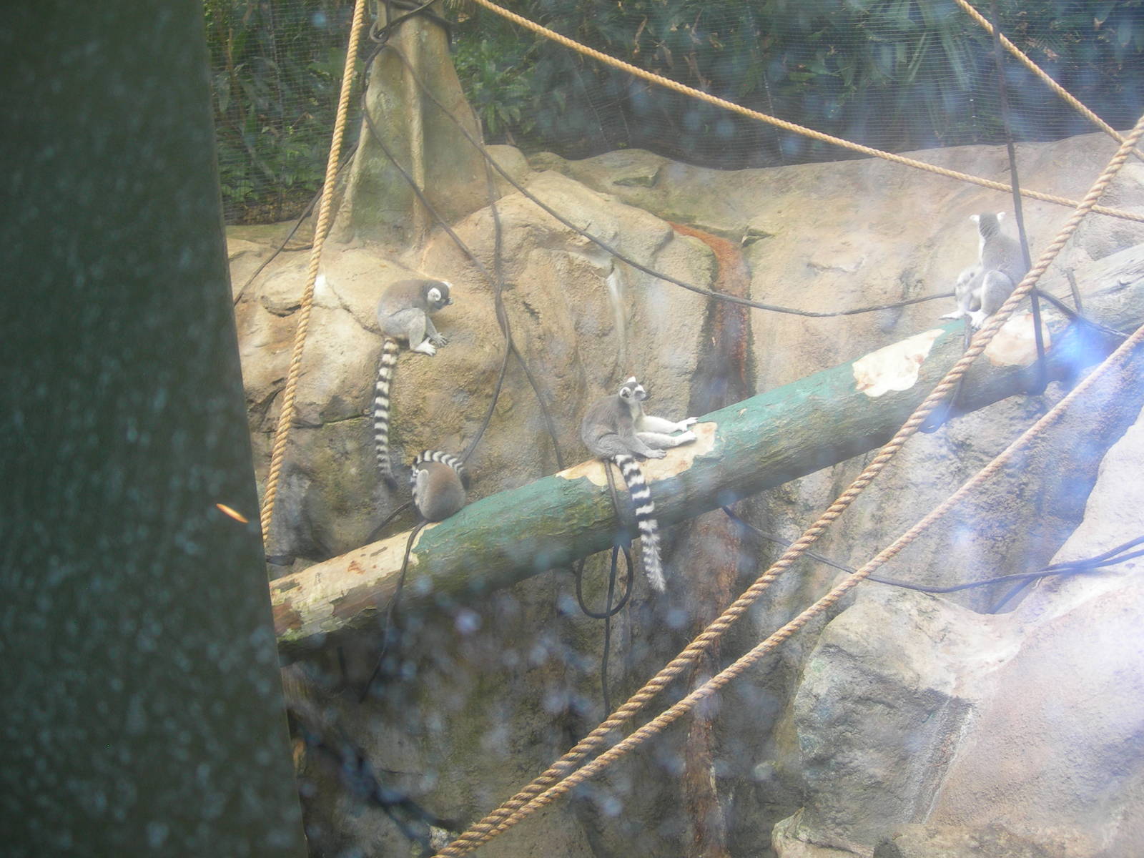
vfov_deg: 37.7
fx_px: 1256
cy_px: 429
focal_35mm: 38
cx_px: 572
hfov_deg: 49.0
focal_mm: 7.8
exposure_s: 1/17.8
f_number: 2.8
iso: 50
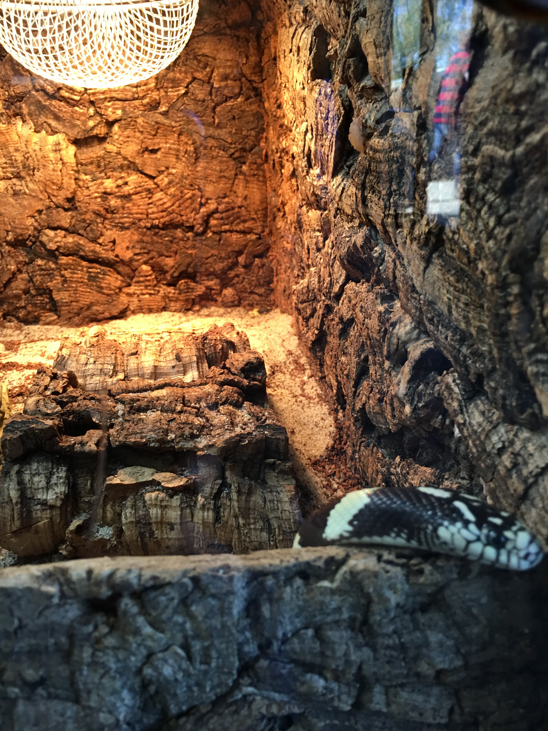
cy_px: 366
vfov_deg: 61.7
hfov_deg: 48.2
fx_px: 612
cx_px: 274
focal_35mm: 29
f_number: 2.2
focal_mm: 4.15
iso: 64
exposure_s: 1/17
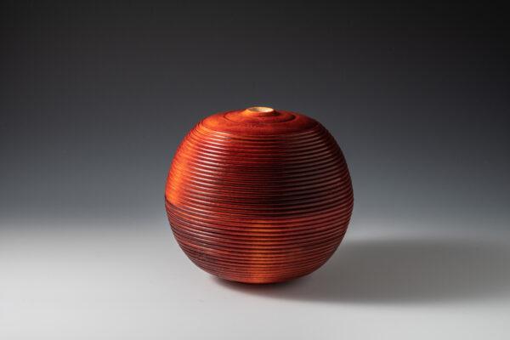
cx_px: 255
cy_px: 170
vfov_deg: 13.0
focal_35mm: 105
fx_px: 1487
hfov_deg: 19.5
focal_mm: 70
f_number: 16
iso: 200
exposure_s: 1/3
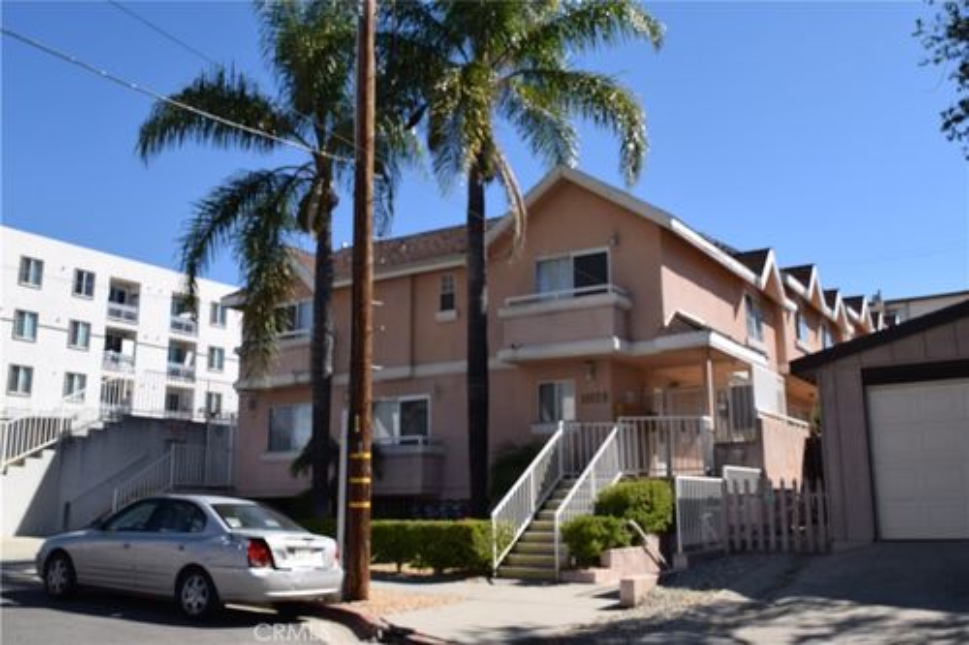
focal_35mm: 33
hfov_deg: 57.2
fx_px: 888
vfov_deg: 39.9
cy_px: 322
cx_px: 484
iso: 100
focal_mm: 22
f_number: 10
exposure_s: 1/200
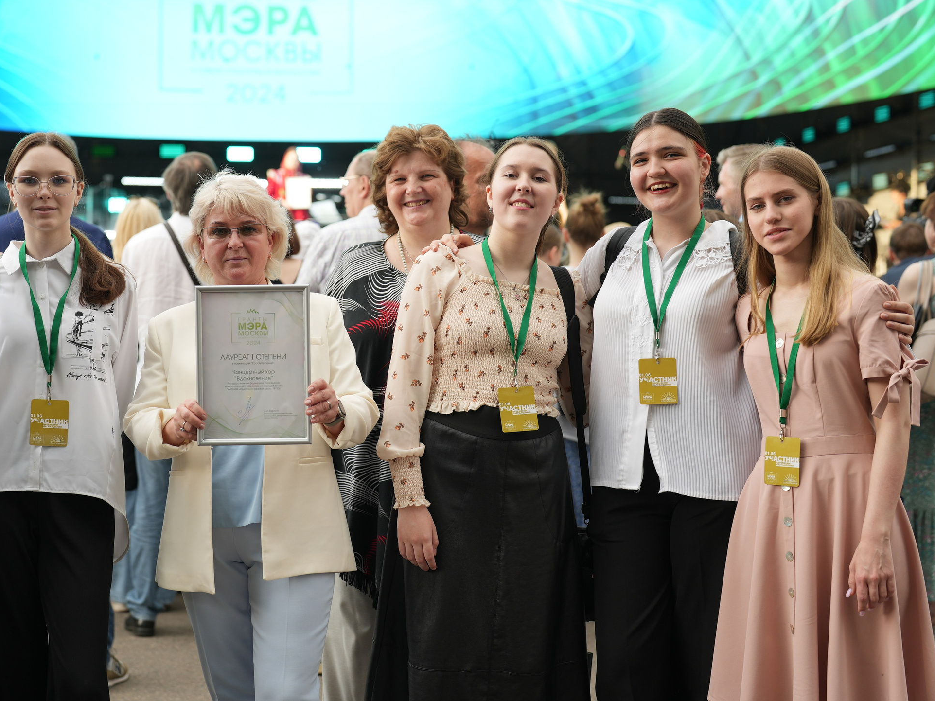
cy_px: 325
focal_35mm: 64
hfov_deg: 30.1
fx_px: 1729
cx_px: 341
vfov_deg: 22.9
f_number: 2.5
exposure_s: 1/320
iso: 160
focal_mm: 50
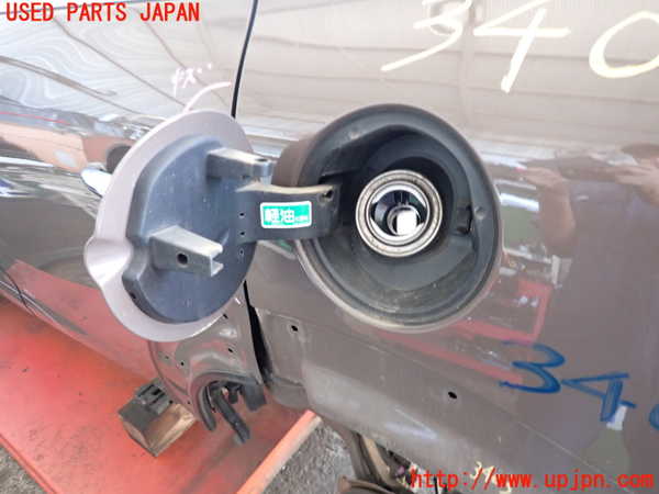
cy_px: 247
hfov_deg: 69.4
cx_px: 330
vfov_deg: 54.9
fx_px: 476
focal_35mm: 25
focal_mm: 4.5
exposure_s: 1/30
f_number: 2
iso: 400
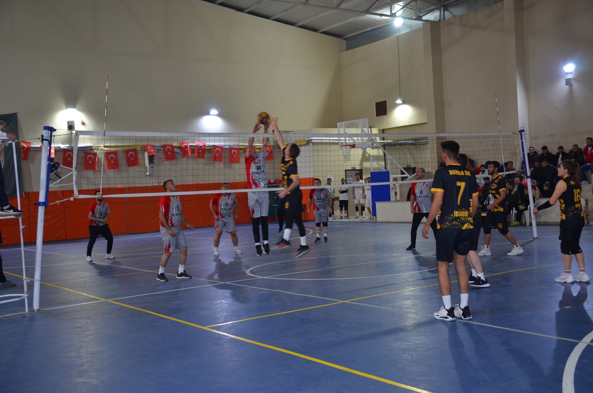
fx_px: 666
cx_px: 296
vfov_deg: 32.9
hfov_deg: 48.0
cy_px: 196
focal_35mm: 40
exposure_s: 1/60
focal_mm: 27
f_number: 4
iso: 800
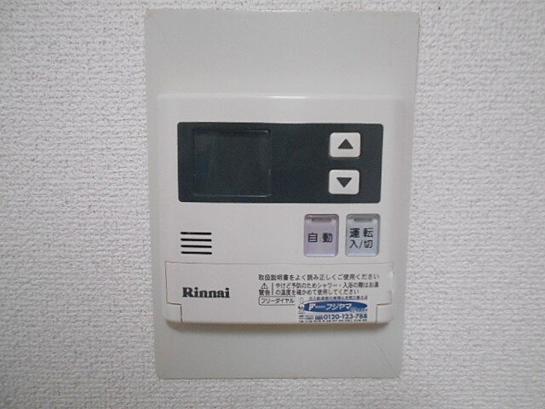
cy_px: 204
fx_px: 409
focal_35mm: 26
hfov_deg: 67.3
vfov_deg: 53.1
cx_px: 272
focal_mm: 4.6
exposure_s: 1/30
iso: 800
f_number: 3.2
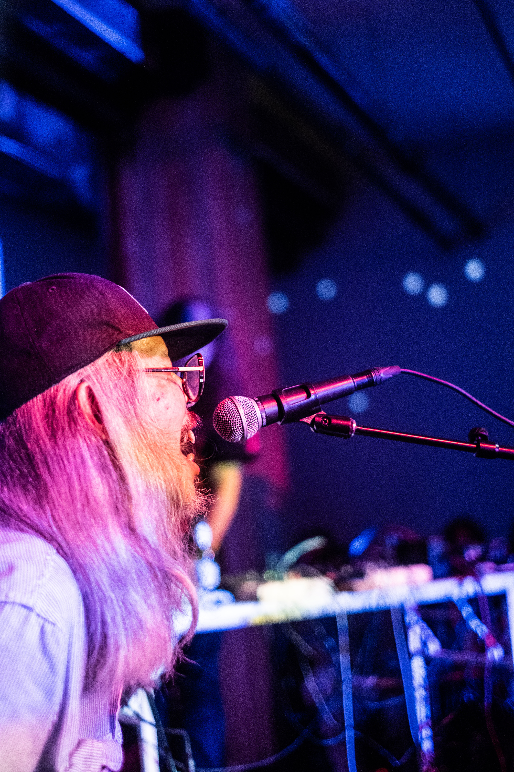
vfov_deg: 37.5
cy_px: 386
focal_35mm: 53
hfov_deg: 25.5
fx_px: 1135
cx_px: 257
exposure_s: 1/160
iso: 3200
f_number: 1.4
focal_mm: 35
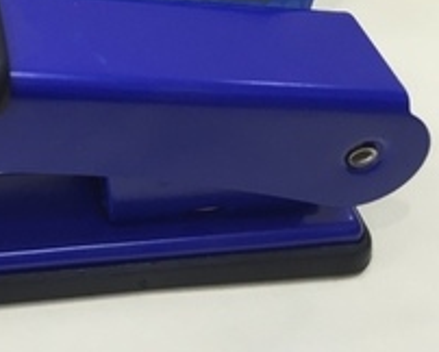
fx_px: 793
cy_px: 12
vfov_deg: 24.1
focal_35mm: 61
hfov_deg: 28.8
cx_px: -9
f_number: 2.2
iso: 64
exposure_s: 1/30
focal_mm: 4.15
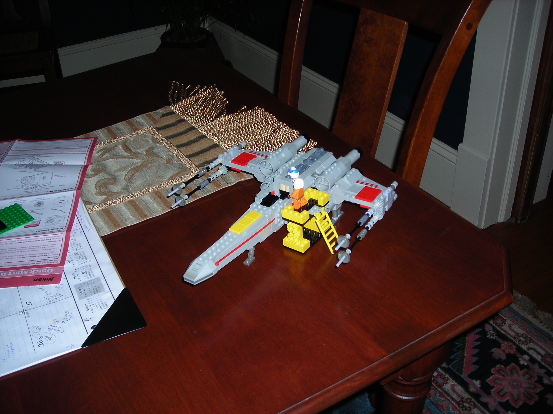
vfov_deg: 37.7
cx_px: 276
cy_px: 207
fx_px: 607
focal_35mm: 38
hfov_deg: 49.0
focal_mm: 6.3
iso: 50
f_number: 3.2
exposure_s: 1/60.1
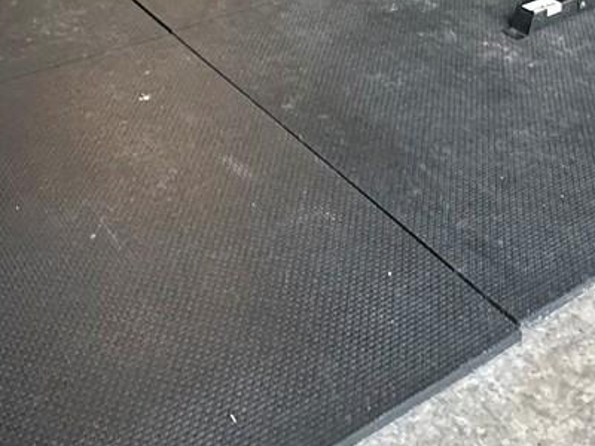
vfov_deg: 19.9
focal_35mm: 56
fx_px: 963
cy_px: -334
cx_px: 250
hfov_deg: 34.3
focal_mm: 2.22
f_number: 2.2
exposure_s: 1/60
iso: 800
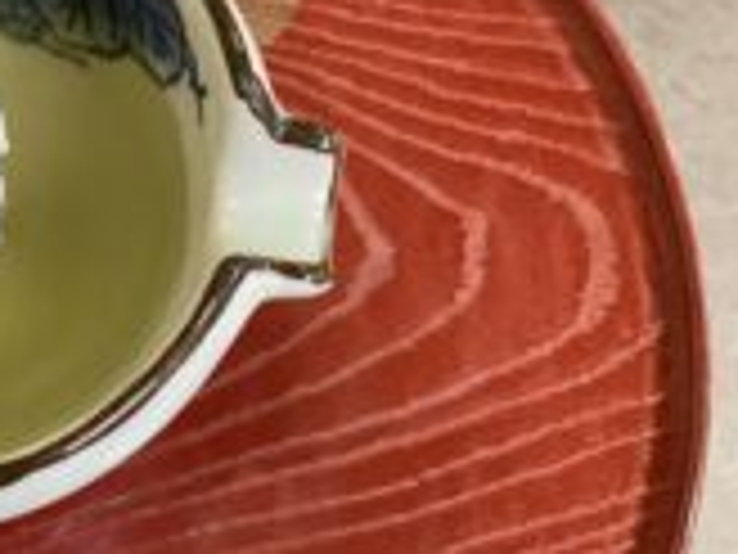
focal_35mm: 71
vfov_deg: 20.7
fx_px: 1514
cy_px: 304
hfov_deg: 26.3
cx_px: 38
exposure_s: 1/40
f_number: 2.4
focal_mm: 3.3
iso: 320
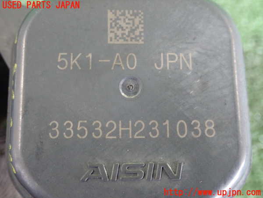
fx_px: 349
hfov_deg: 41.2
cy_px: 99
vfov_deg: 31.5
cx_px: 132
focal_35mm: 46
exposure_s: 1/50
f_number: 3.1
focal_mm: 8.41
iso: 1000
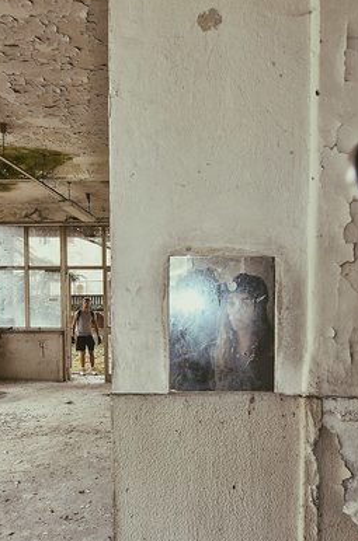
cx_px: 182
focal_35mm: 28
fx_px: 420
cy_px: 321
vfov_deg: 65.1
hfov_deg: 46.1
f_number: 5.6
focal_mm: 12
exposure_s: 1/45
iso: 800
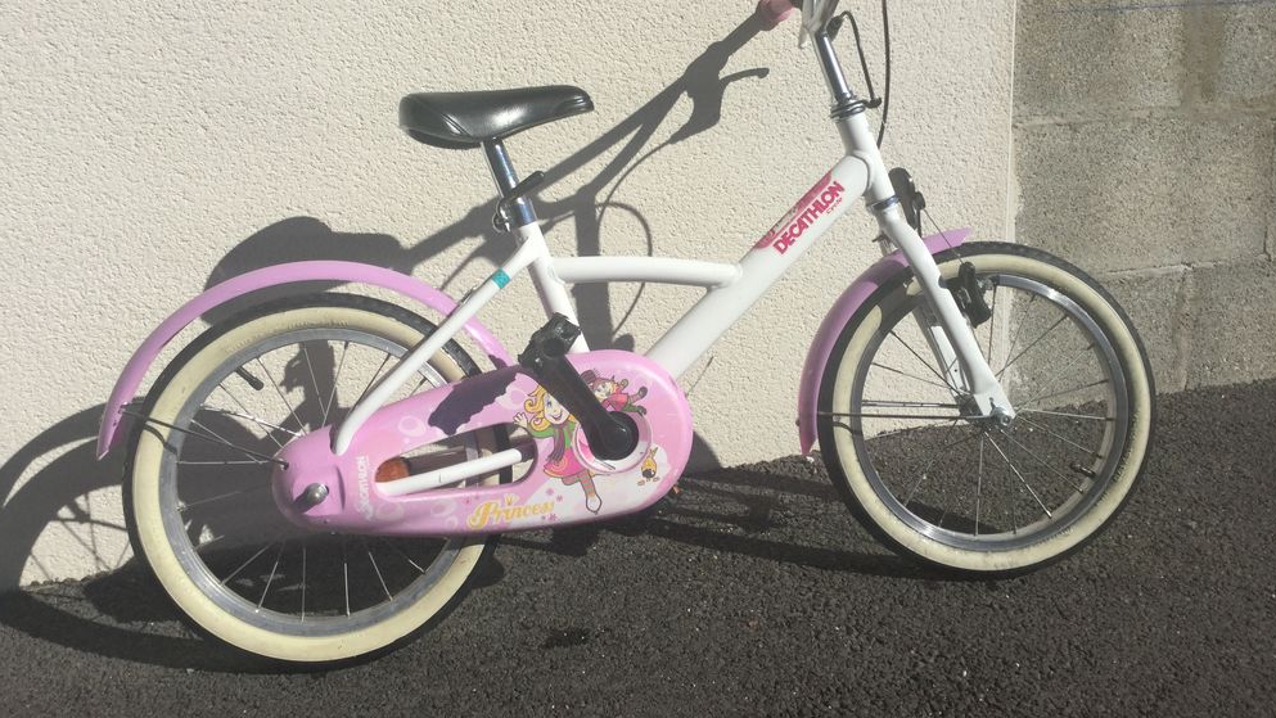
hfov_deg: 58.0
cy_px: 256
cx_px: 641
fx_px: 1151
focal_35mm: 34
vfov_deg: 34.4
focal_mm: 3.3
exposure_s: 1/2915
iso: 25
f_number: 2.4
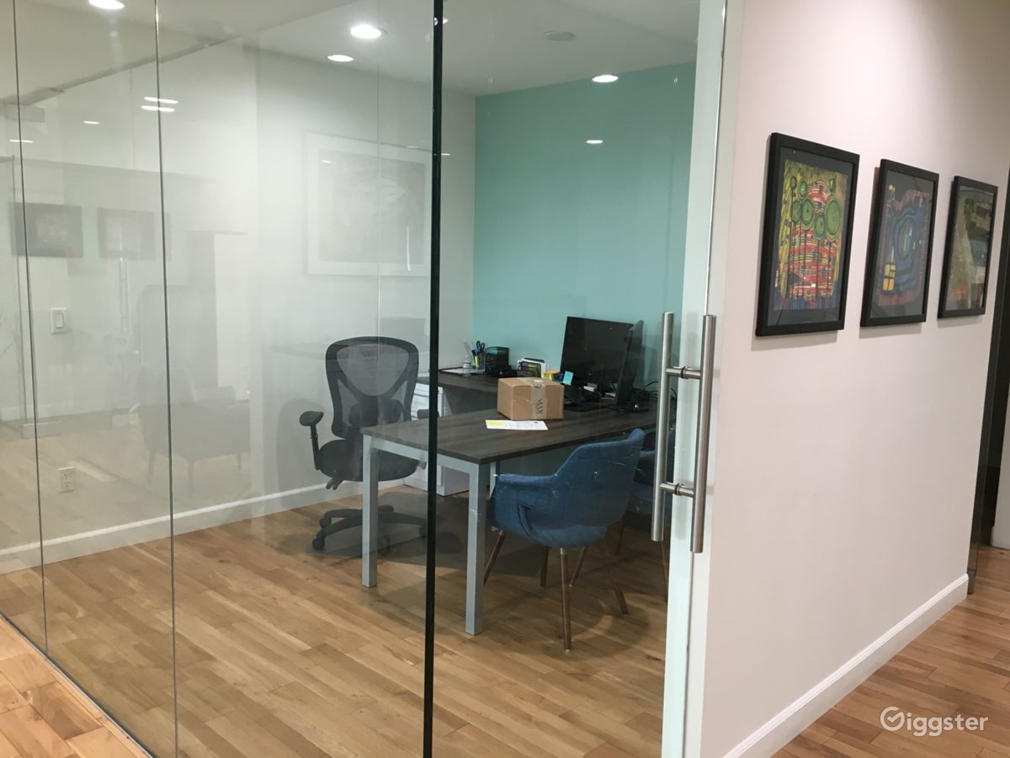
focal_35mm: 29
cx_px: 505
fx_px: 846
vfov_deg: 48.2
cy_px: 379
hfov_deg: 61.7
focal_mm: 4.15
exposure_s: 1/30
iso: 64
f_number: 2.2
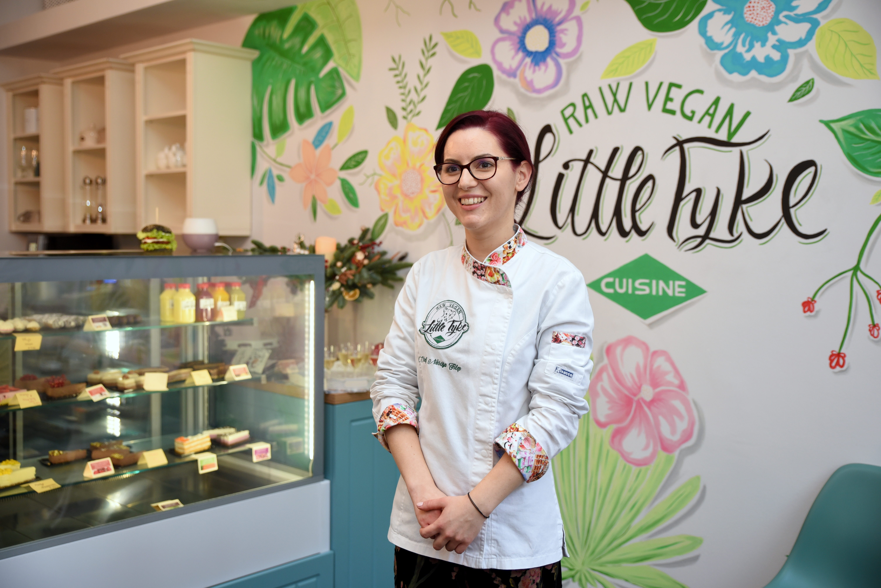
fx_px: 930
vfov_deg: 35.1
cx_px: 440
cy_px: 294
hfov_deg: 50.7
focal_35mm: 38
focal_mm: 38
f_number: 2.8
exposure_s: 1/160
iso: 800
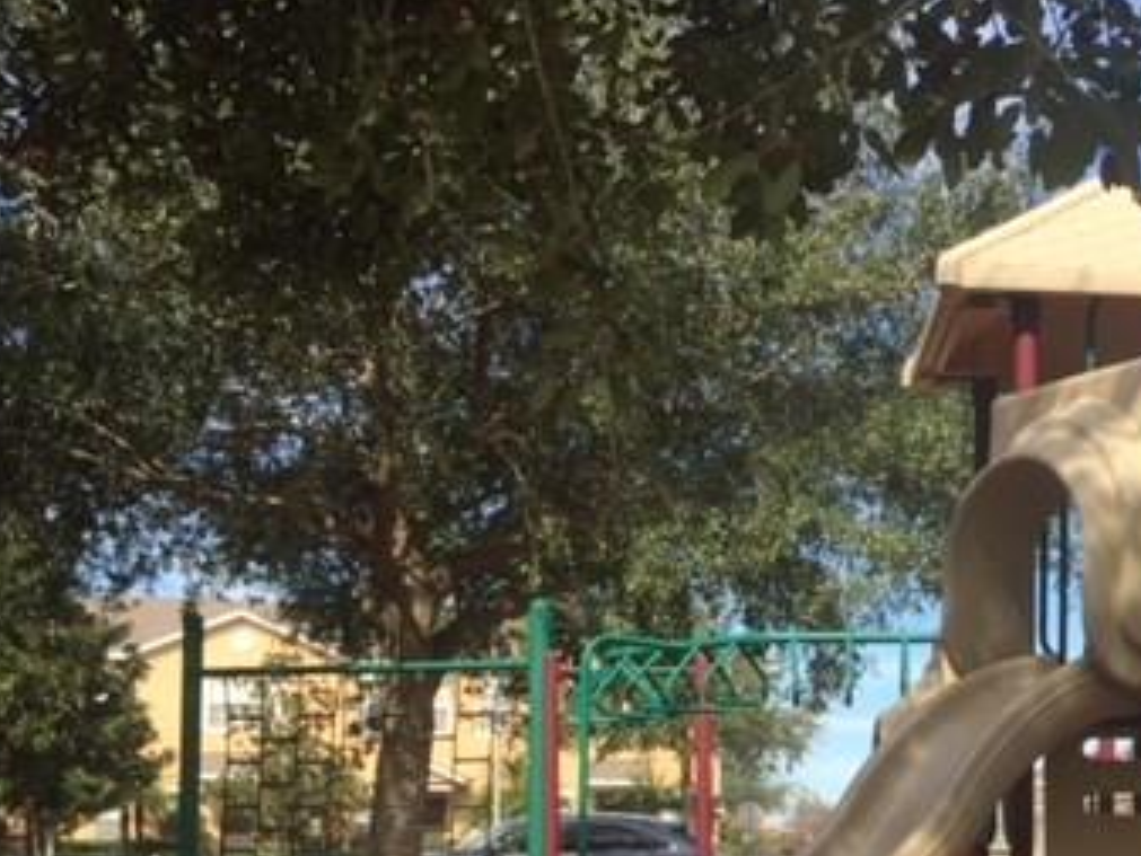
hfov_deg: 33.8
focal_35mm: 55
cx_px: 921
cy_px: 778
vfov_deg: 25.7
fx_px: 1814
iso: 32
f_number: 2.2
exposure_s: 1/1041
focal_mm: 4.15
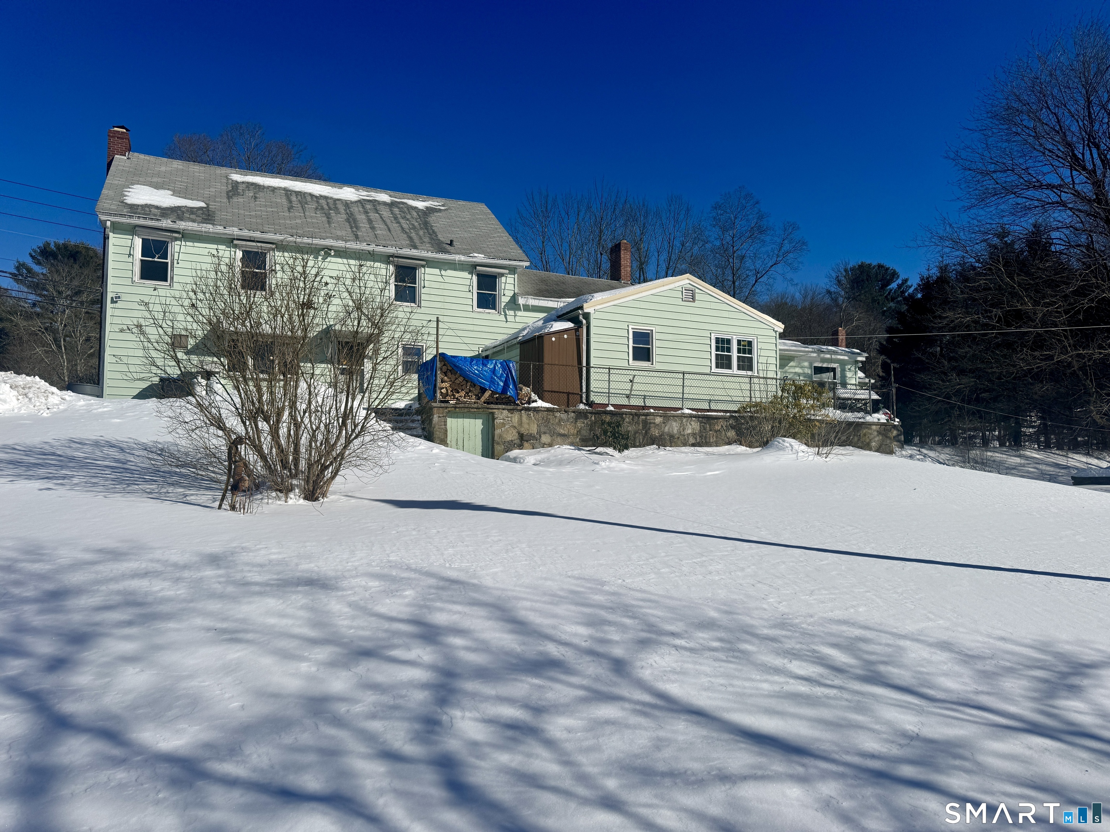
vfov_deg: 56.8
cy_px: 416
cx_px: 555
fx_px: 770
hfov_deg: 71.6
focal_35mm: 24
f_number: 1.78
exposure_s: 1/12346
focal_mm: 6.76
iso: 64
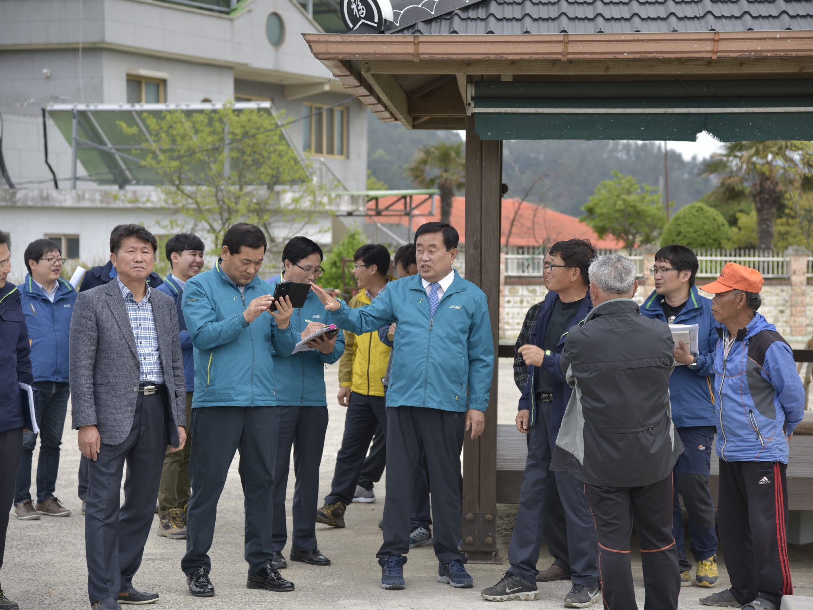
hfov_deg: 21.3
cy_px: 305
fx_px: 2161
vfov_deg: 16.1
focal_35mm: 92
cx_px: 437
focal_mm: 85
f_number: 4.5
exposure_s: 1/125
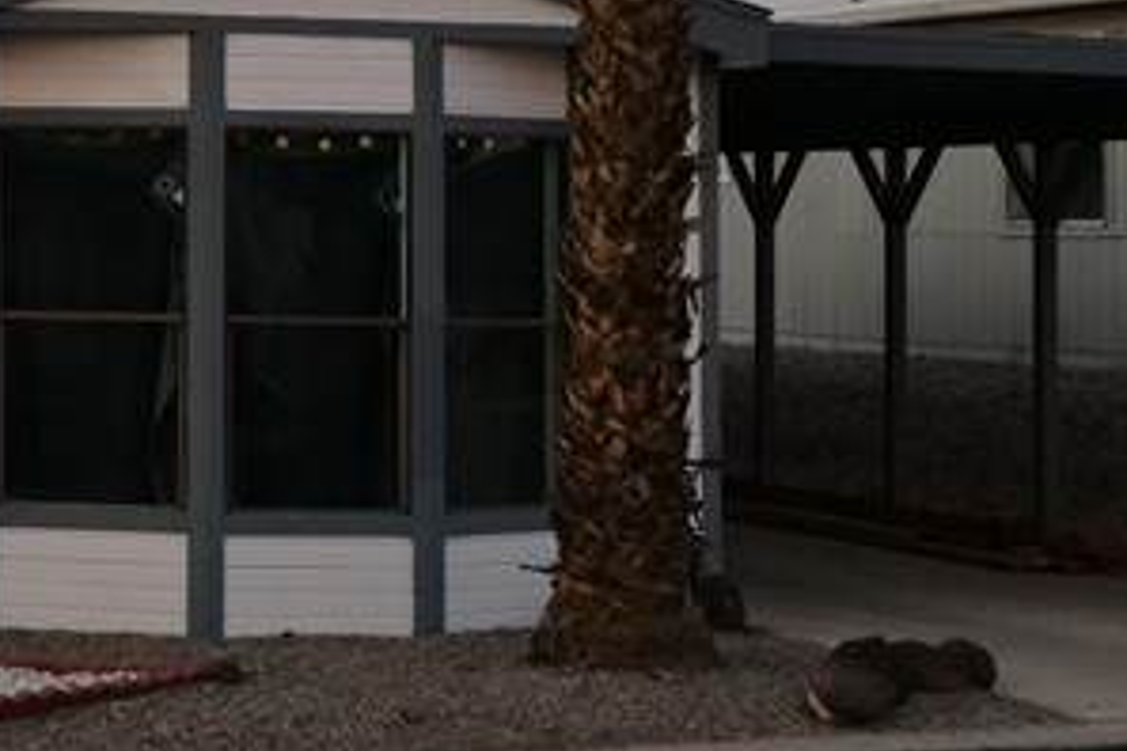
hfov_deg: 15.3
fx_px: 4038
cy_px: 0
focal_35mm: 129
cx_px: -258
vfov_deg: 10.5
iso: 500
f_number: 4
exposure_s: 1/60
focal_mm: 18
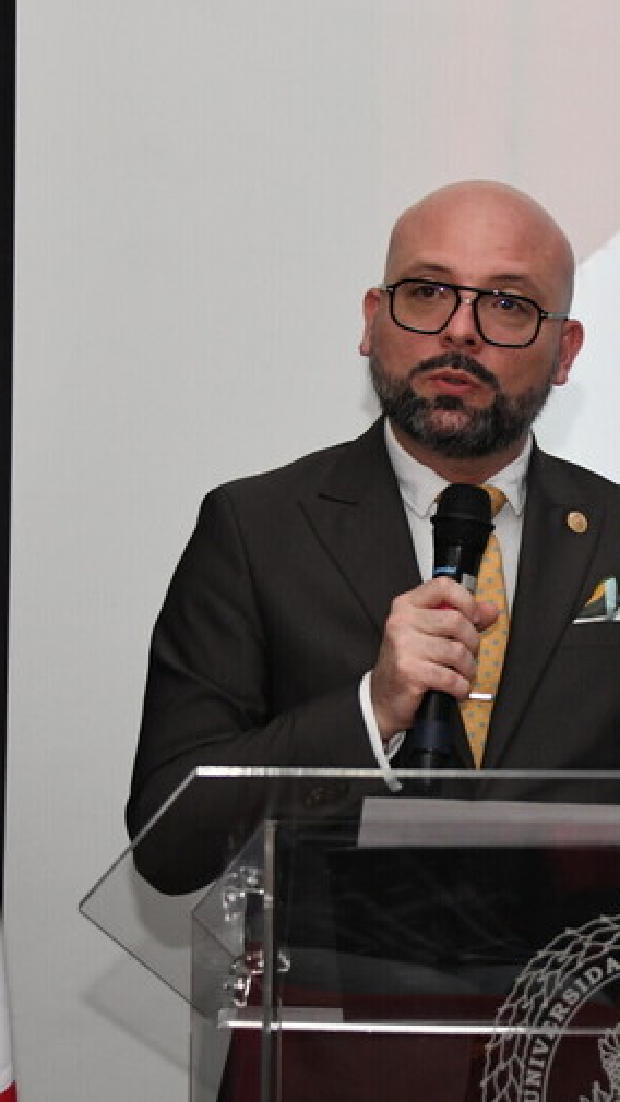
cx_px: 612
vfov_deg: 16.5
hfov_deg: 9.3
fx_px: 3800
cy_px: 551
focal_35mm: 130
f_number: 4.5
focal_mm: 55
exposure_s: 1/100
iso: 2000
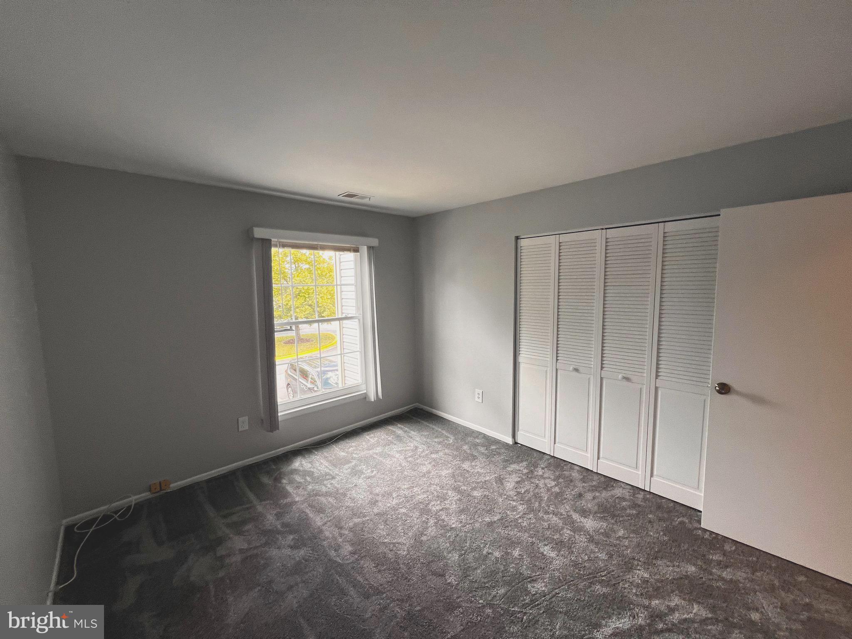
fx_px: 320
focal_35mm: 13
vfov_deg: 89.9
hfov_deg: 106.2
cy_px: 320
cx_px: 426
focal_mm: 1.57
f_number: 1.8
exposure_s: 1/120
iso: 100
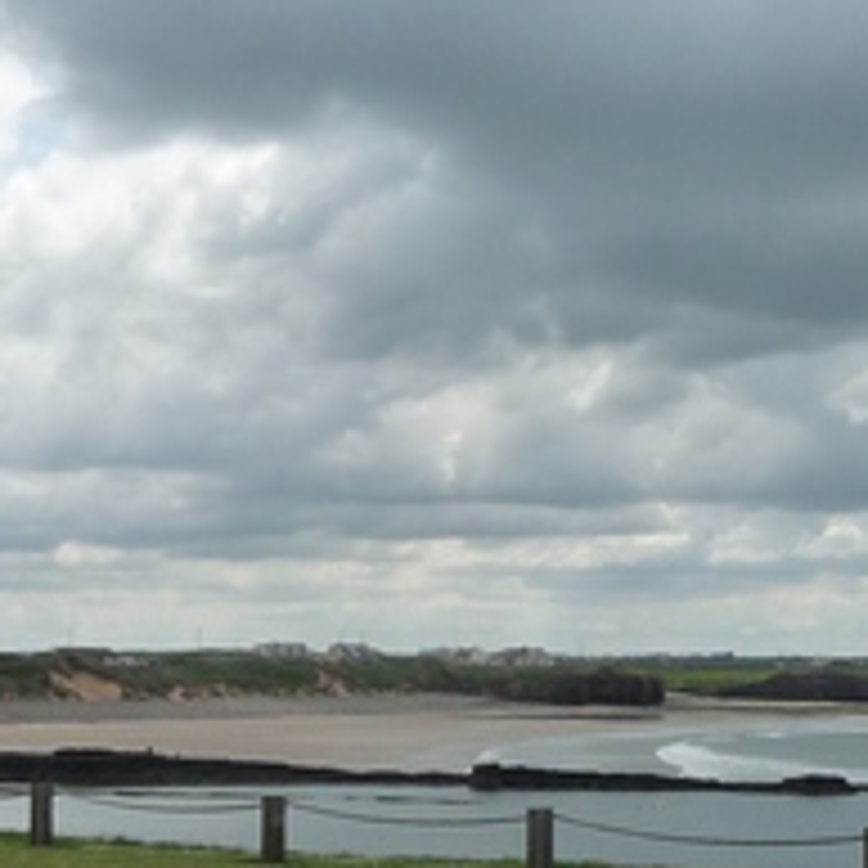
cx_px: 355
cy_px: 643
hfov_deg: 21.1
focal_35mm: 82
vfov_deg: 21.0
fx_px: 2326
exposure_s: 1/400
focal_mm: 4.7
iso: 160
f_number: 8
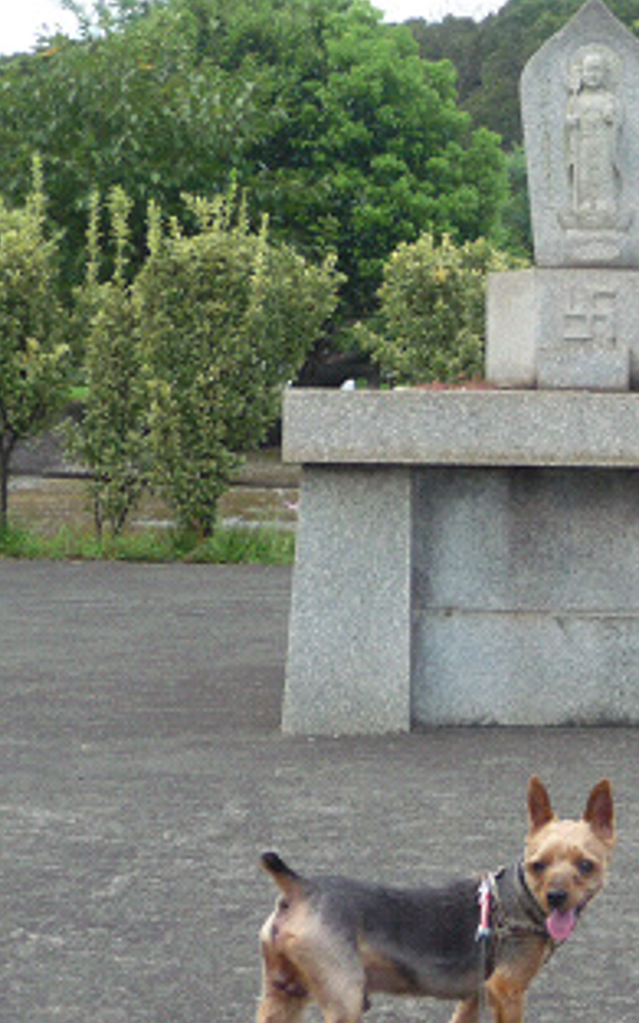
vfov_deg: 21.0
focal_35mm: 99
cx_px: 804
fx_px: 2759
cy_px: 523
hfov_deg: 12.8
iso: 100
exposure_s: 1/125
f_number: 4.2
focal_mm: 8.5
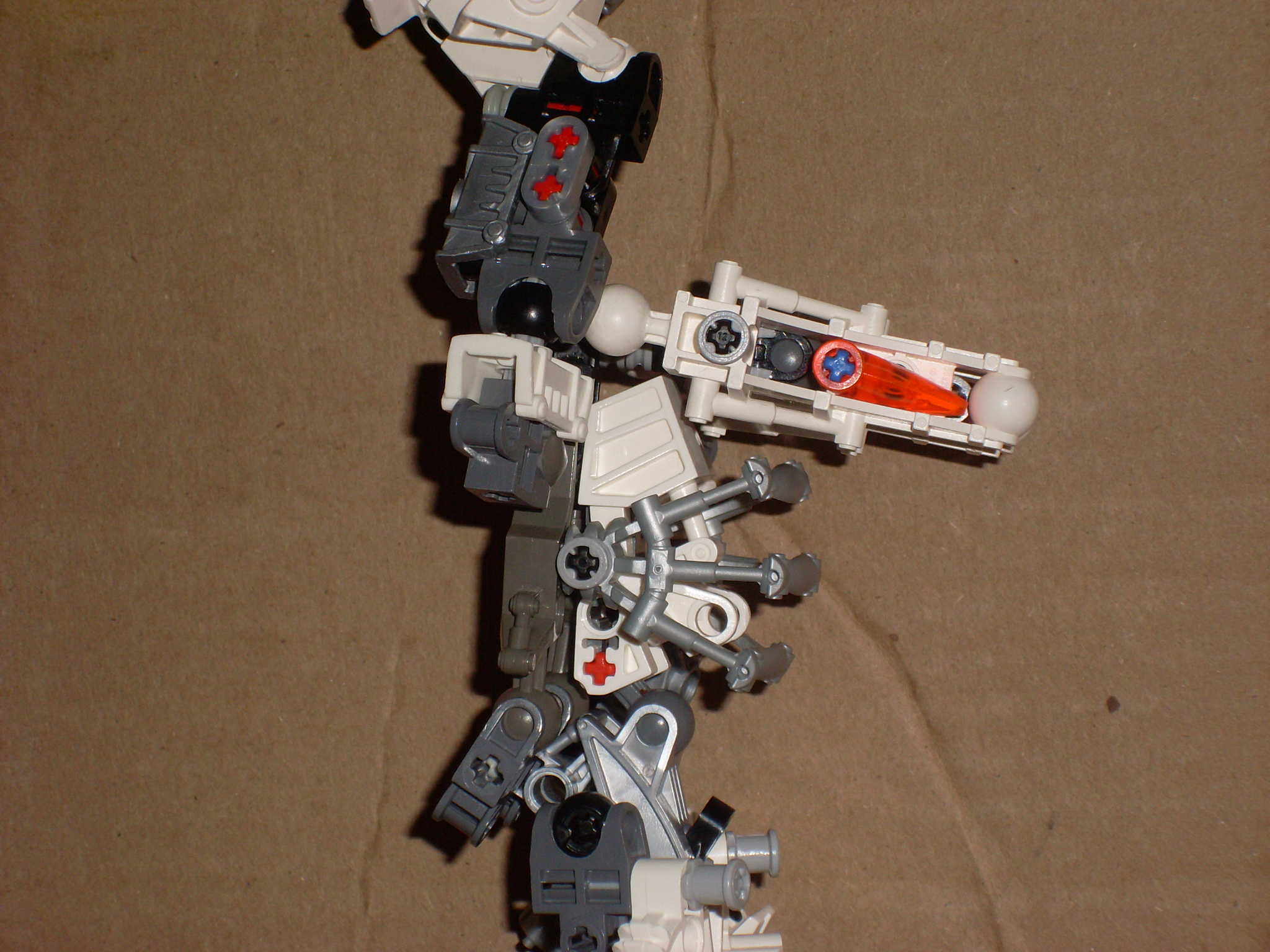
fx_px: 4182
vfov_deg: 13.0
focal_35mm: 114
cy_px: 476
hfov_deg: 17.3
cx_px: 635
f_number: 14.1
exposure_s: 1/90
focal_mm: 18.9
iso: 100
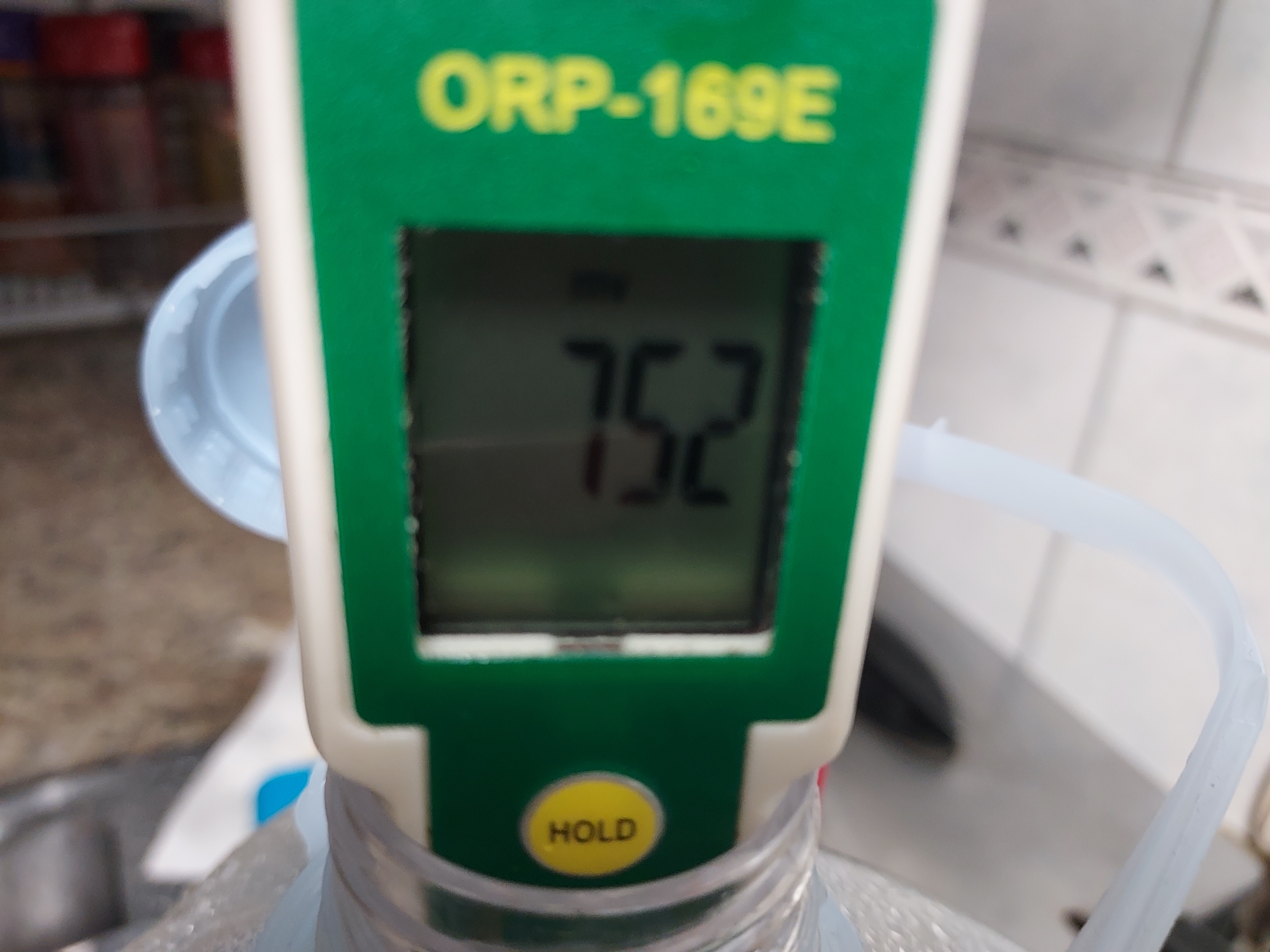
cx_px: 635
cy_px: 476
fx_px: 881
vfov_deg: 56.8
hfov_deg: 71.6
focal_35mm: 24
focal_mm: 4.6
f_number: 1.8
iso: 500
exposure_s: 1/25
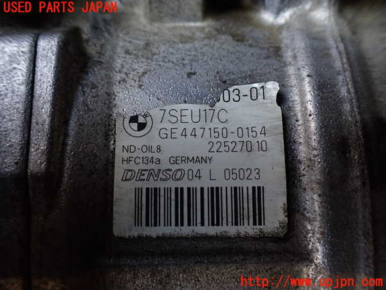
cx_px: 193
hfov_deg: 60.0
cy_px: 145
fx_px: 335
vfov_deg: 46.8
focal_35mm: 30
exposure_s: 1/125
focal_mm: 5.4
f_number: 2.3
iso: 250
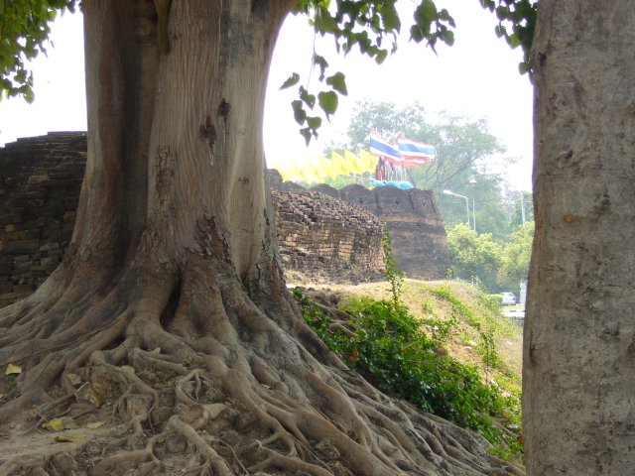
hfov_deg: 27.8
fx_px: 1284
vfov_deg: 21.0
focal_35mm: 70
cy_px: 238
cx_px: 318
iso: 100
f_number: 4
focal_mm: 11.5
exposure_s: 1/200
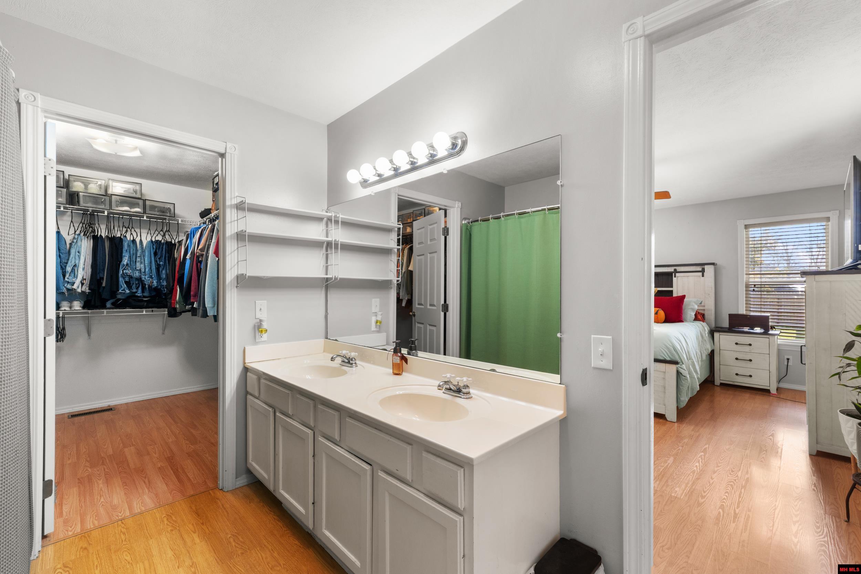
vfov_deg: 77.3
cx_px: 430
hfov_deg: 100.4
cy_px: 287
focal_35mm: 15
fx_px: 359
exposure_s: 1/1.67
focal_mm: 10
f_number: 9
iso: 200
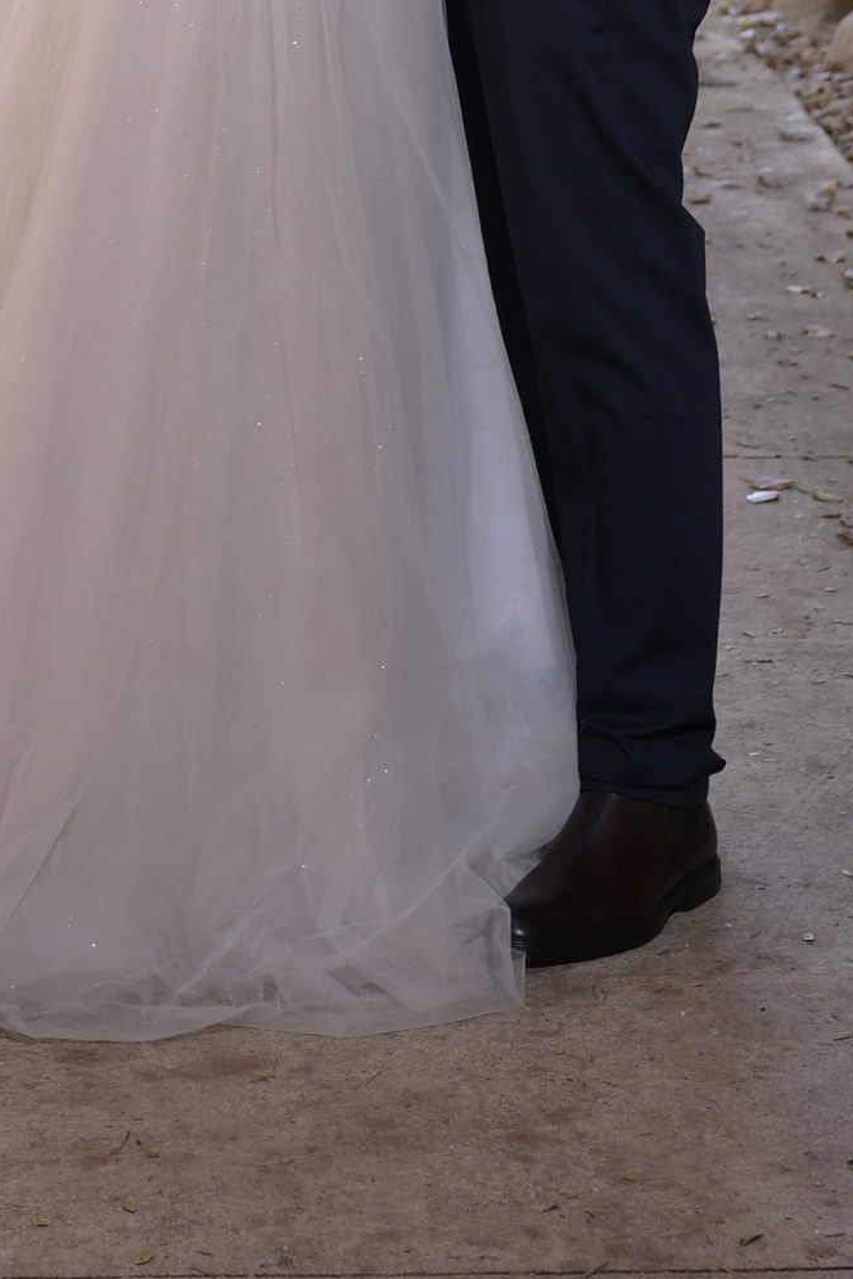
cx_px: 222
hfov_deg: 8.7
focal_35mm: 158
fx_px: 5611
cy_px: -825
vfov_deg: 12.2
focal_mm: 41
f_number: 4
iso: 100
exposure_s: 1/200
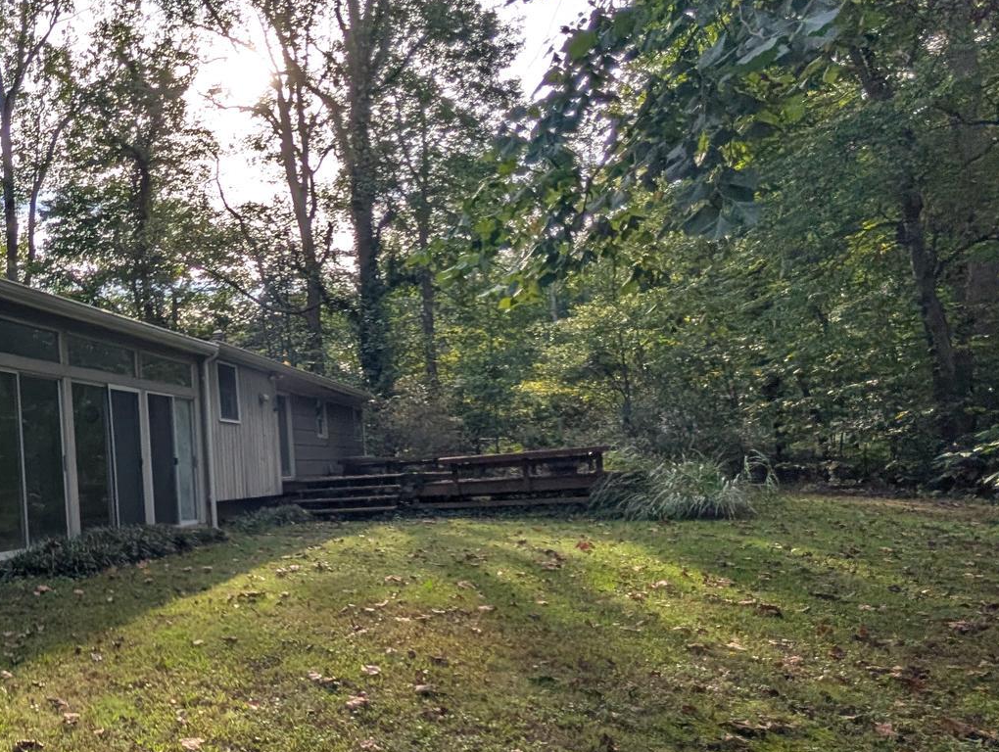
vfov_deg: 56.0
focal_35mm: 24
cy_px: 490
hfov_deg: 57.2
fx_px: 694
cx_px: 36
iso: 45
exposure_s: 1/1626
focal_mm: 2.02
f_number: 1.7
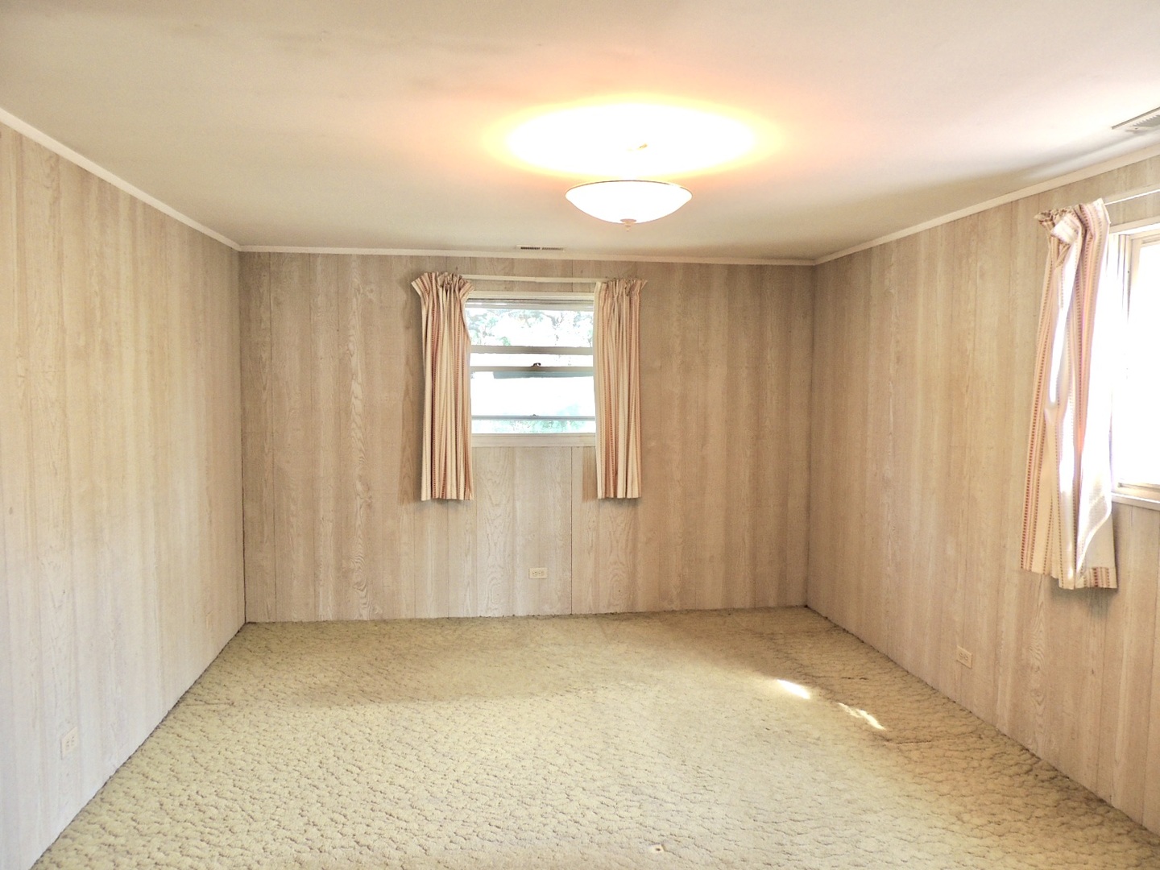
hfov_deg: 71.6
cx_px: 580
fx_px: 804
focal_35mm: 24
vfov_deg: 56.8
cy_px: 435
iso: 220
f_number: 3
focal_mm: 4.3
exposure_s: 1/30
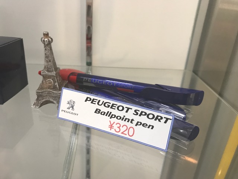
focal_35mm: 28
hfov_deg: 63.4
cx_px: 119
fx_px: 193
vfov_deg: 49.7
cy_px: 90
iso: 40
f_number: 1.8
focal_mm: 3.99
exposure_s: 1/17
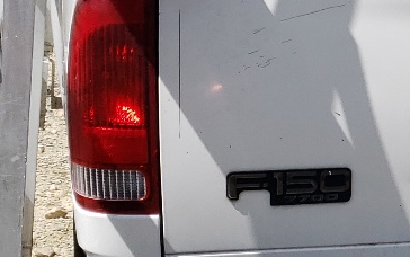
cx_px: 529
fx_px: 1353
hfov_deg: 16.3
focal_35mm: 121
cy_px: 108
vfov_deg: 10.8
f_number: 1.5
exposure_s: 1/5000
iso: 50
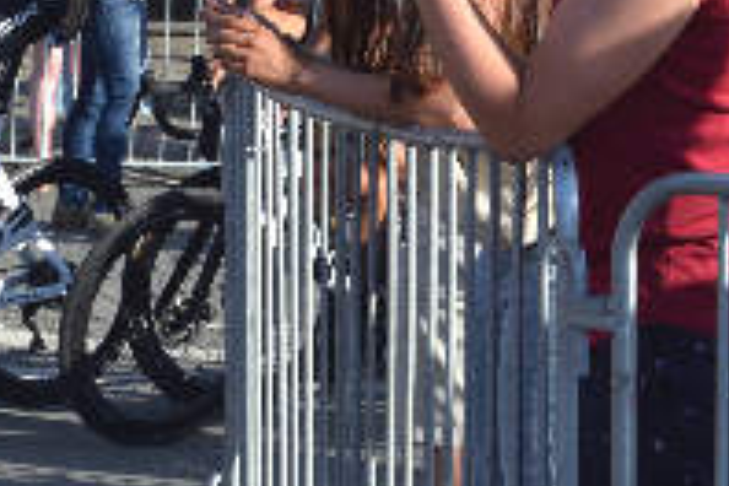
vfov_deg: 6.7
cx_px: -317
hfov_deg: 9.8
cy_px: -42
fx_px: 4131
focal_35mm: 204
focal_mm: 70
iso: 640
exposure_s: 1/500
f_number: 11
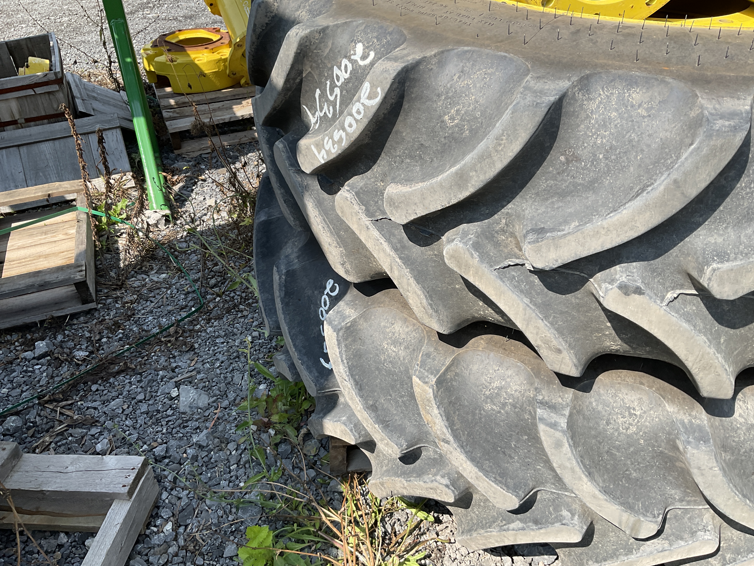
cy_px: 285
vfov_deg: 46.8
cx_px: 364
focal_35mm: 30
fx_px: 653
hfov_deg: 60.0
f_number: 1.8
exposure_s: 1/869
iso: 16
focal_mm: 3
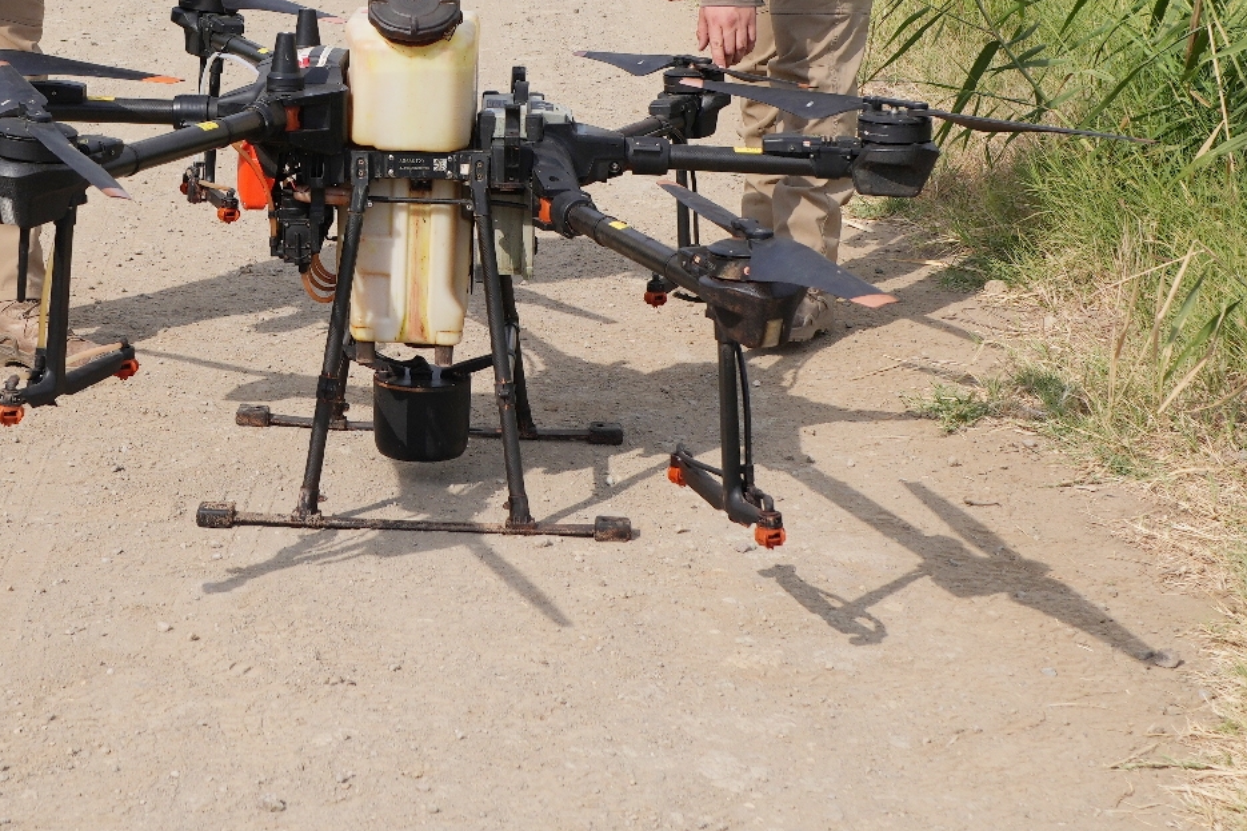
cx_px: 331
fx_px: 2667
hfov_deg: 26.0
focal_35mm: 77
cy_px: -42
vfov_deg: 17.2
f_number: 5.6
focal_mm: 24
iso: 100
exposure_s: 1/800
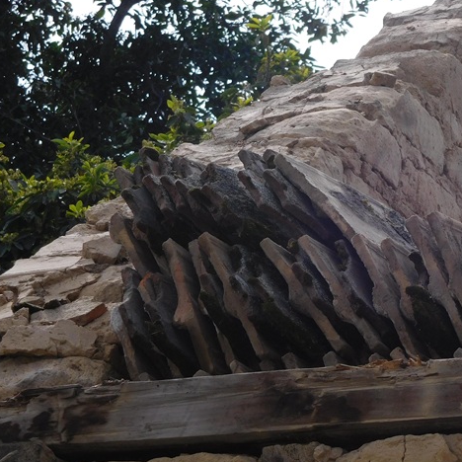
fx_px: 3654
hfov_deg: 7.2
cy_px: 235
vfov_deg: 7.2
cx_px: 374
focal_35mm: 242
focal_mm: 28.5
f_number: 5.2
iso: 125
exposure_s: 1/640
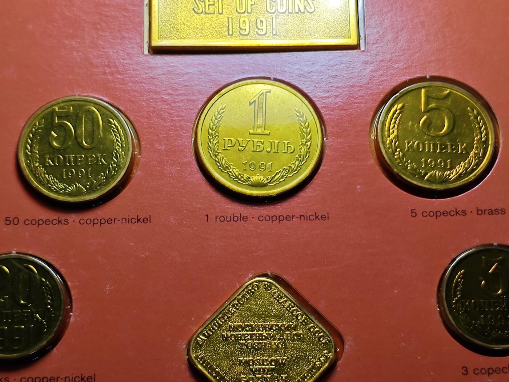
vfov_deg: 16.2
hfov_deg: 21.5
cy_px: 191
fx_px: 1338
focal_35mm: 91
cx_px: 254
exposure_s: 1/181
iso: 50
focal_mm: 5.84
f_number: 1.6
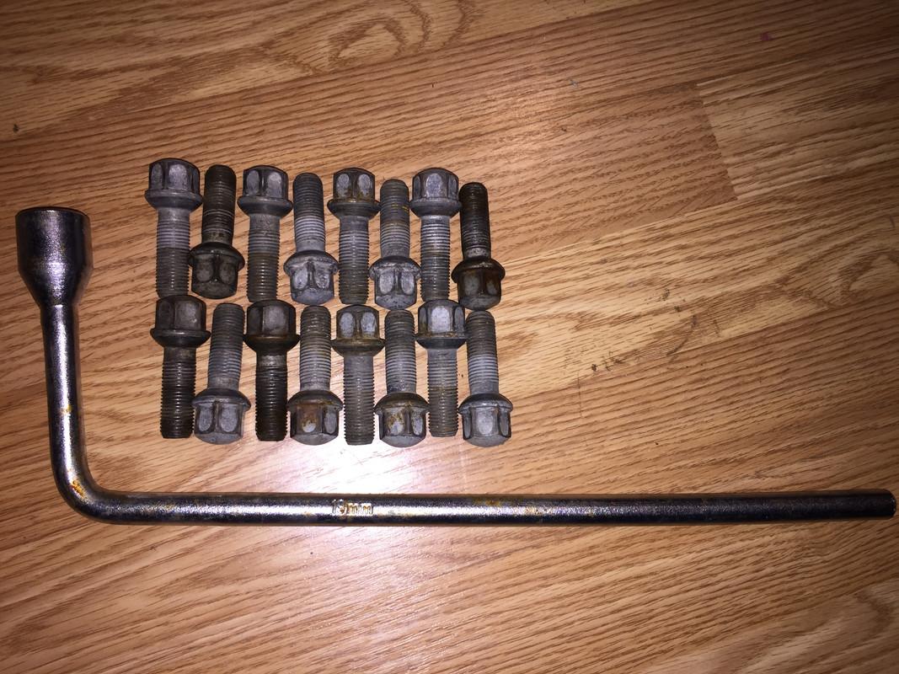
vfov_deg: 48.2
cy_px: 337
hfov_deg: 61.7
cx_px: 450
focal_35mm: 29
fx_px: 753
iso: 32
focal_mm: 4.15
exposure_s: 1/33
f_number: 2.2
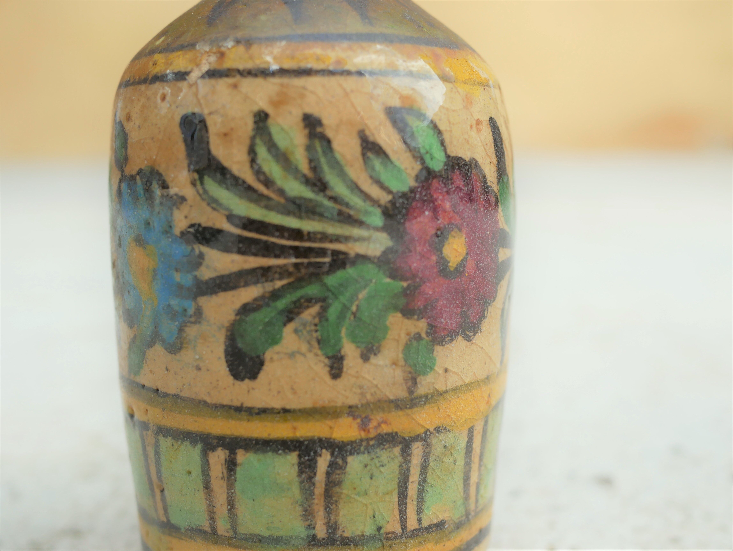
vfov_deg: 36.0
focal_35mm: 40
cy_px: 276
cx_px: 366
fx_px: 847
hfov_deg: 46.8
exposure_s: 1/320
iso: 200
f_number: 3.2
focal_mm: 20
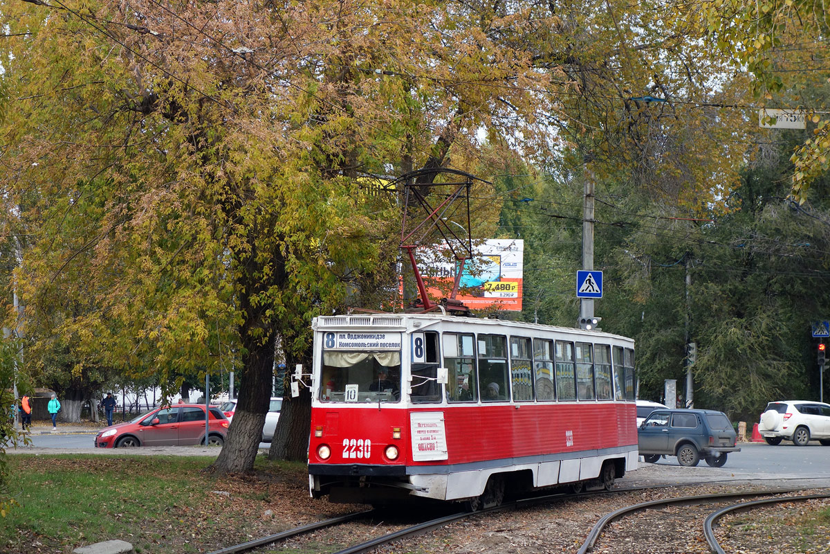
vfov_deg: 15.5
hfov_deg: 23.1
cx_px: 415
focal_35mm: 88
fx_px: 2029
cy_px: 277
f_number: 4.5
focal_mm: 32.85
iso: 400
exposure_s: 1/500
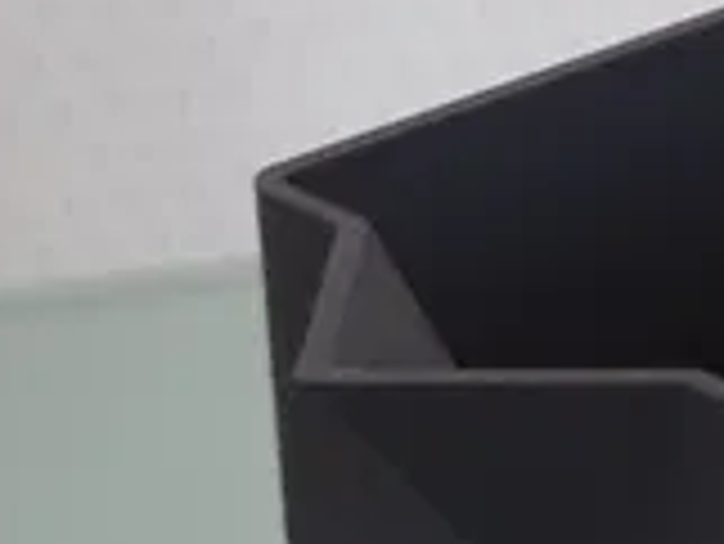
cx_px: 1064
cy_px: 650
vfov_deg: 6.2
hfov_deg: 8.2
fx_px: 4982
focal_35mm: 238
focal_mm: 7.87
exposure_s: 1/5
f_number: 4.5
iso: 80
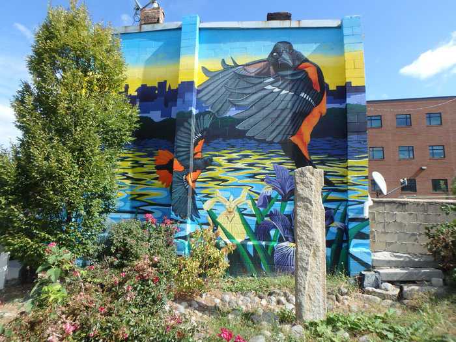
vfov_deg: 63.4
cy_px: 171
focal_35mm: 21
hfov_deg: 79.0
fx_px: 277
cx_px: 228
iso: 125
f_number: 3.5
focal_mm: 3.7
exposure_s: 1/800
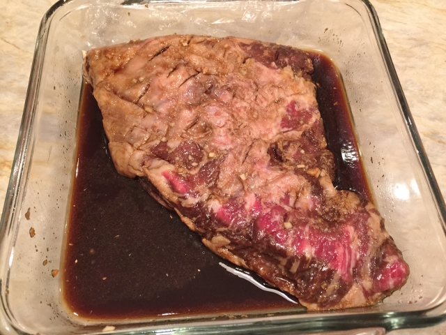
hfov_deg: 61.7
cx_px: 223
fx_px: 374
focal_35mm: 29
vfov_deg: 48.2
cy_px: 168
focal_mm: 4.15
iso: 100
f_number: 2.2
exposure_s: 1/15
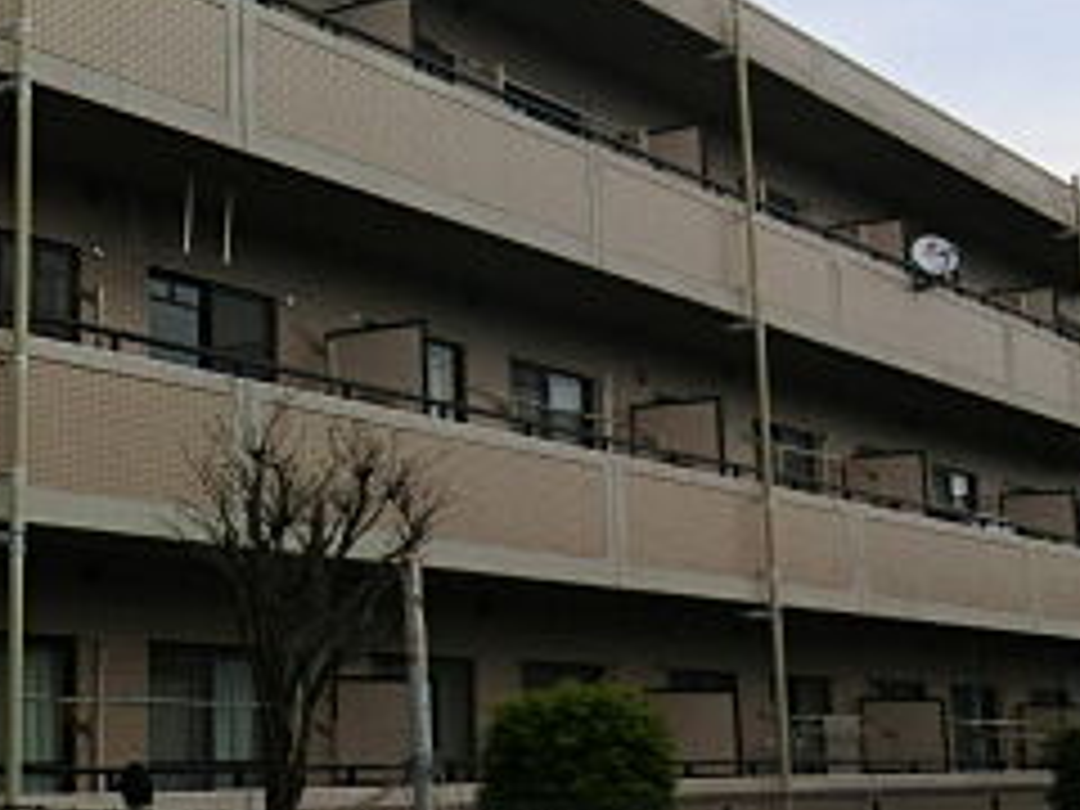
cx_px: -144
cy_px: 234
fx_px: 1997
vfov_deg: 22.8
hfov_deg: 27.4
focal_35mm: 64
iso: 80
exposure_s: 1/800
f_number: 3.2
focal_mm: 4.3
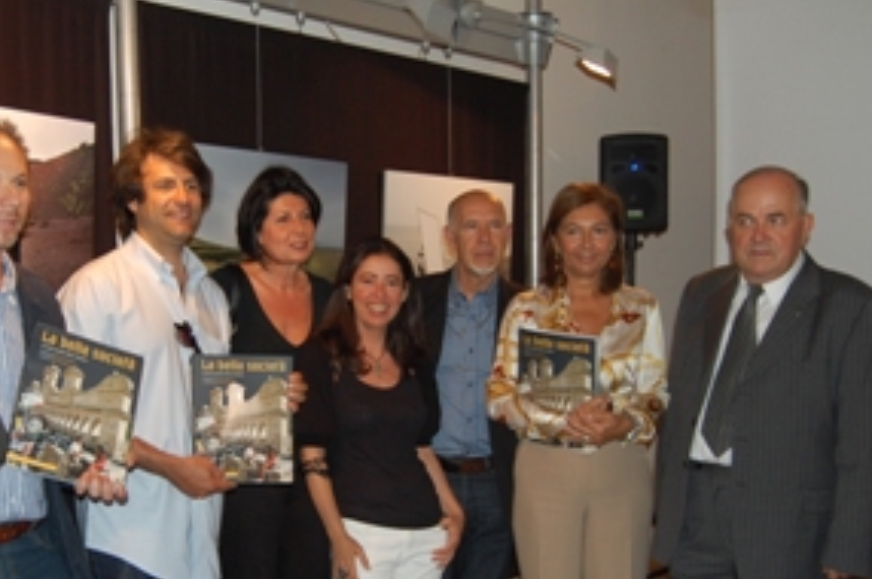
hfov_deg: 41.5
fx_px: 1137
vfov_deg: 28.4
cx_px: 302
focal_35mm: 47
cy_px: 381
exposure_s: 1/60
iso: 400
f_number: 3.8
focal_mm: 20
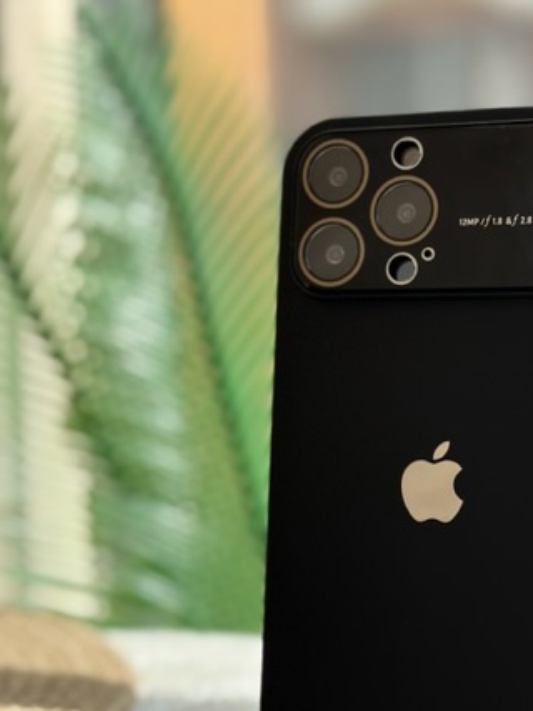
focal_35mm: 72
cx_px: 351
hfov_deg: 20.4
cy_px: 466
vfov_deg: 26.9
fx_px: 1479
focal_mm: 6.86
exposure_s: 1/1815
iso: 80
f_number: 1.78
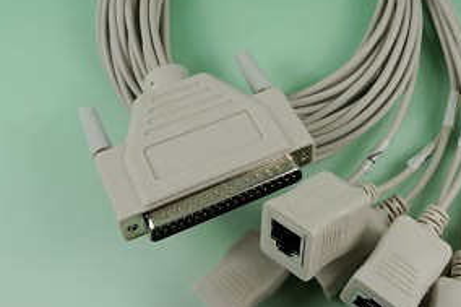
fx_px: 729
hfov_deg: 34.8
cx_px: 304
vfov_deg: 23.7
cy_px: 132
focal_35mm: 57
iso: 100
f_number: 6.3
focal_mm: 18
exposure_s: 1/80
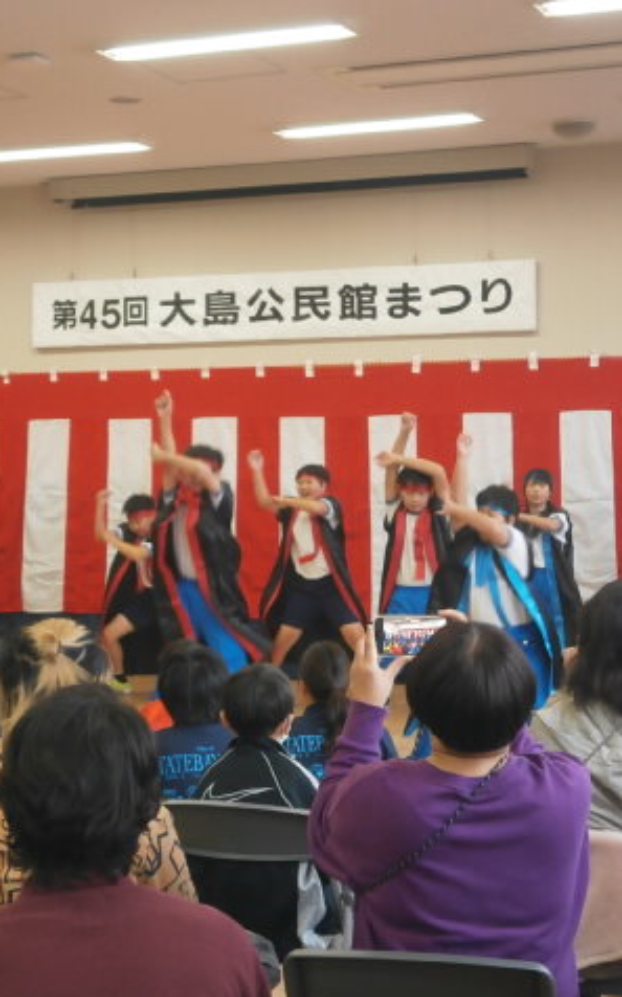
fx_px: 1819
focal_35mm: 67
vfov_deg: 30.6
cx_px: 188
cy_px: 501
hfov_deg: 19.3
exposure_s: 1/40
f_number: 3.4
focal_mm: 8.3
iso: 200
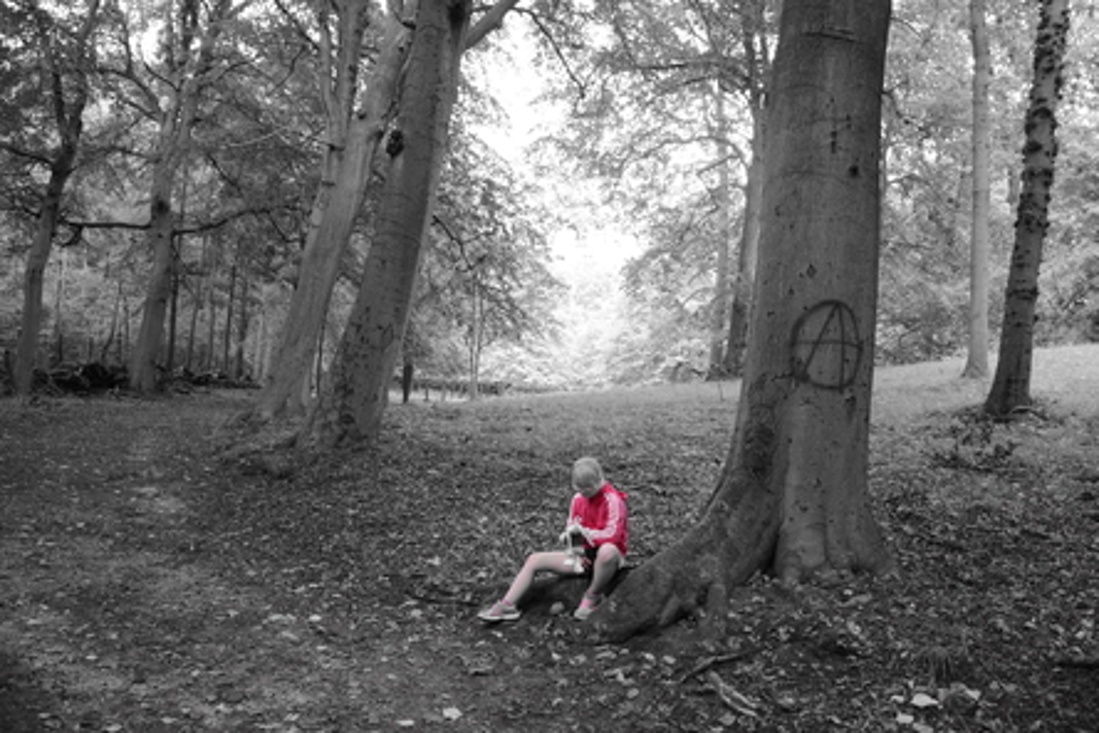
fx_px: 855
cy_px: 373
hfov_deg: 65.5
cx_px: 567
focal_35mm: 28
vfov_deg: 46.4
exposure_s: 1/80
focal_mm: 18
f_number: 4.5
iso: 400
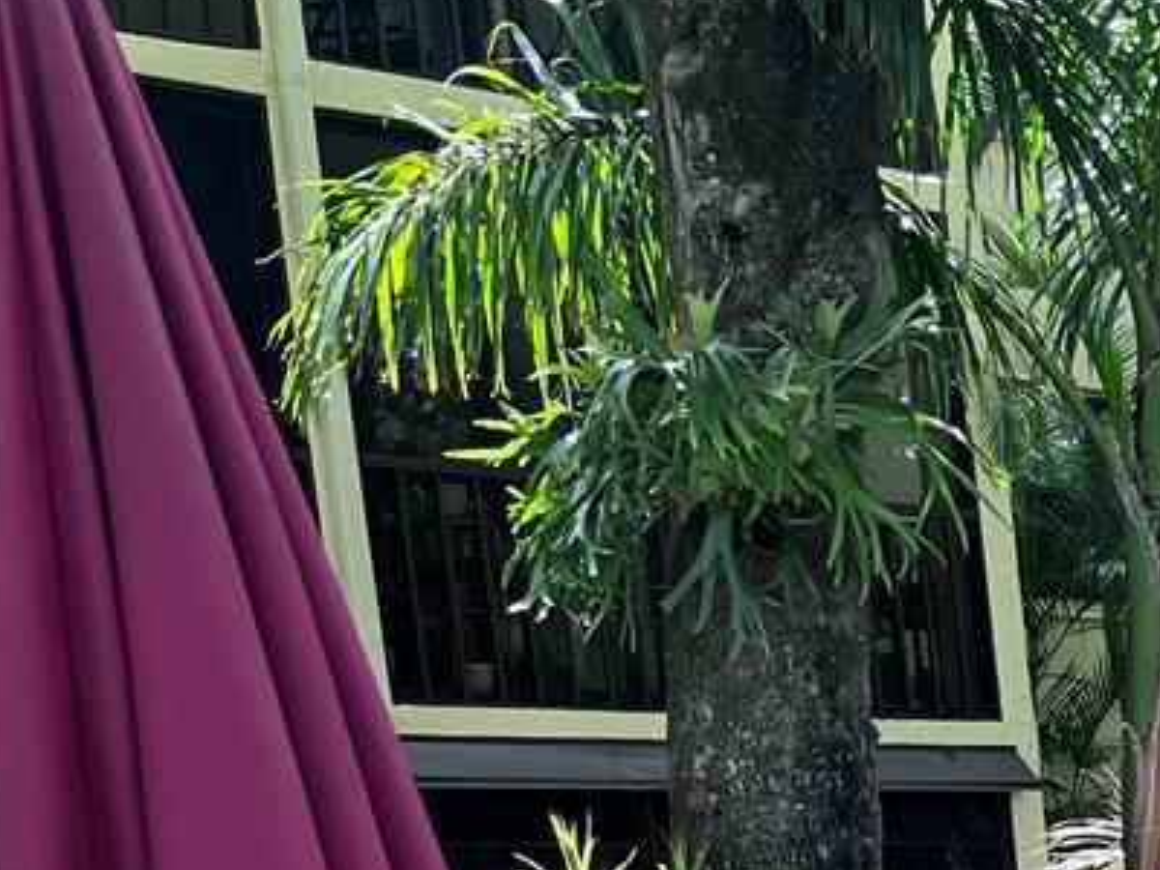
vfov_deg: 13.0
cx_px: 2204
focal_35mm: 104
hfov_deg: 15.6
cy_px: 1534
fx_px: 3485
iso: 50
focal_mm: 5.1
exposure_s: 1/621
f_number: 1.6
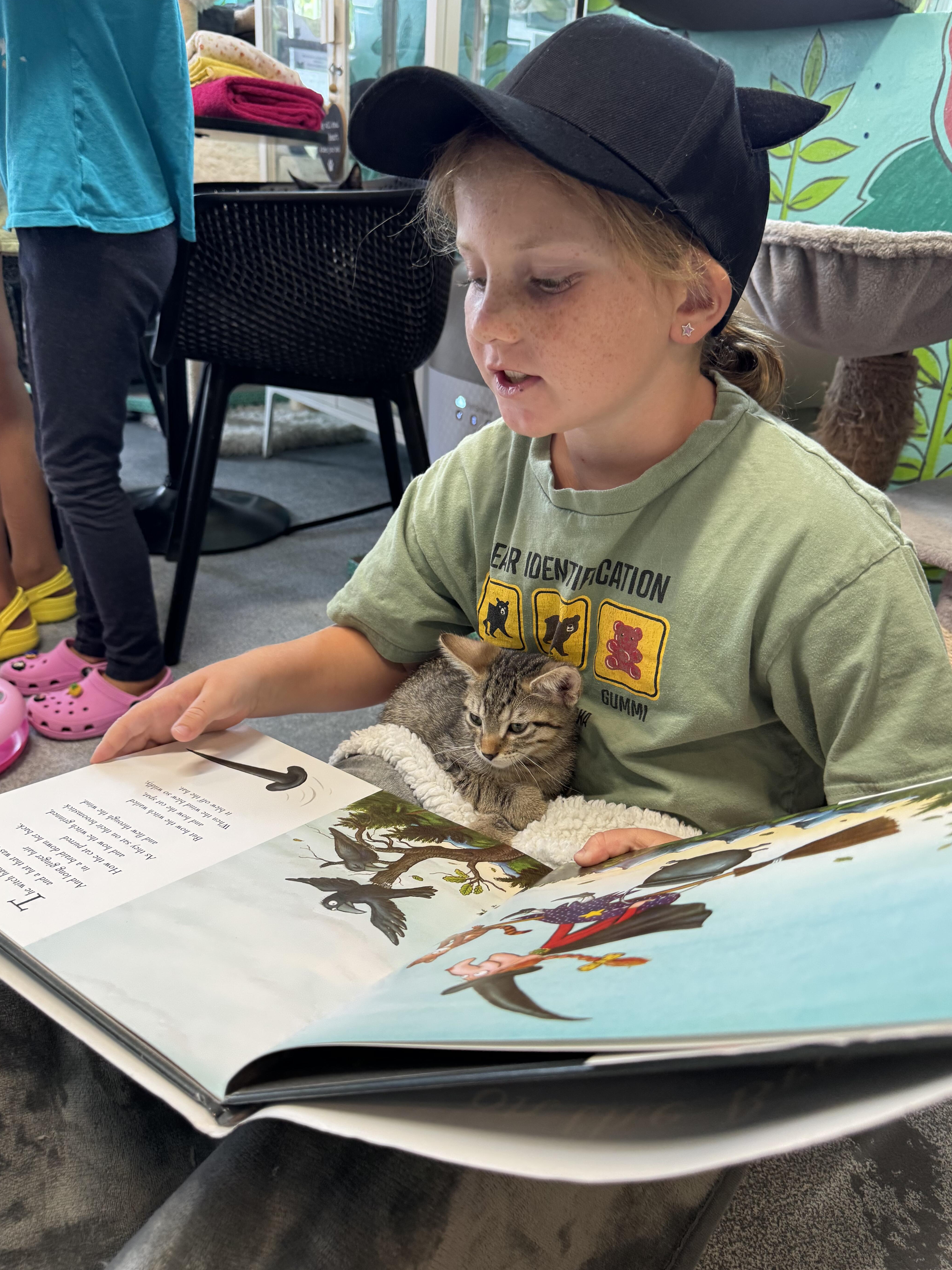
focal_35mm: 25
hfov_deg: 54.9
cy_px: 622
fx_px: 917
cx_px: 471
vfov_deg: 69.4
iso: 160
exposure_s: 1/60
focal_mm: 6.76
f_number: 1.78
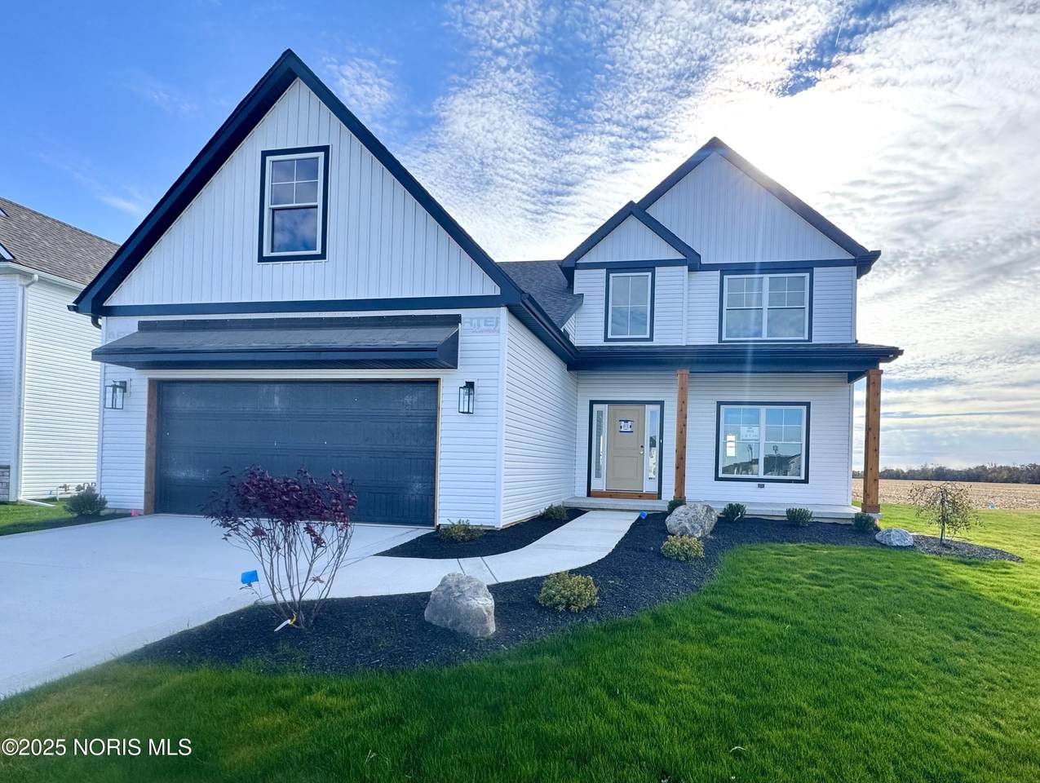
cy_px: 392
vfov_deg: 85.8
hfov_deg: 102.0
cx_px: 520
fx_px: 421
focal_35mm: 14
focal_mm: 2.22
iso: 40
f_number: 2.2
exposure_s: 1/1160
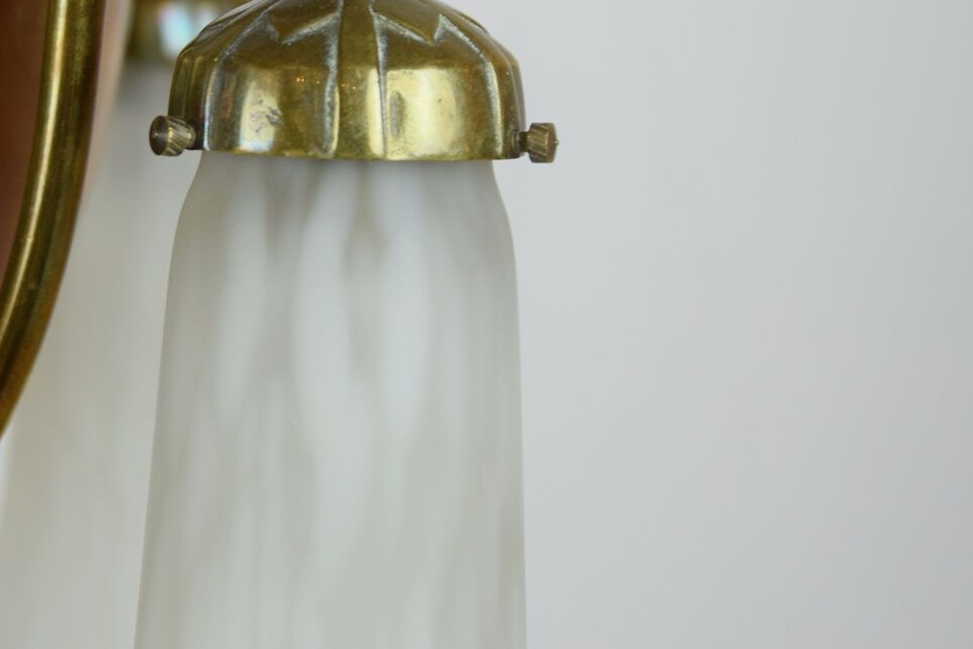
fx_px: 3378
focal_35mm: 125
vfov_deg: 10.9
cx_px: 299
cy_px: 124
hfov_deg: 16.3
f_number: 6.3
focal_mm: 50
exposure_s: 1/160
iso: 400
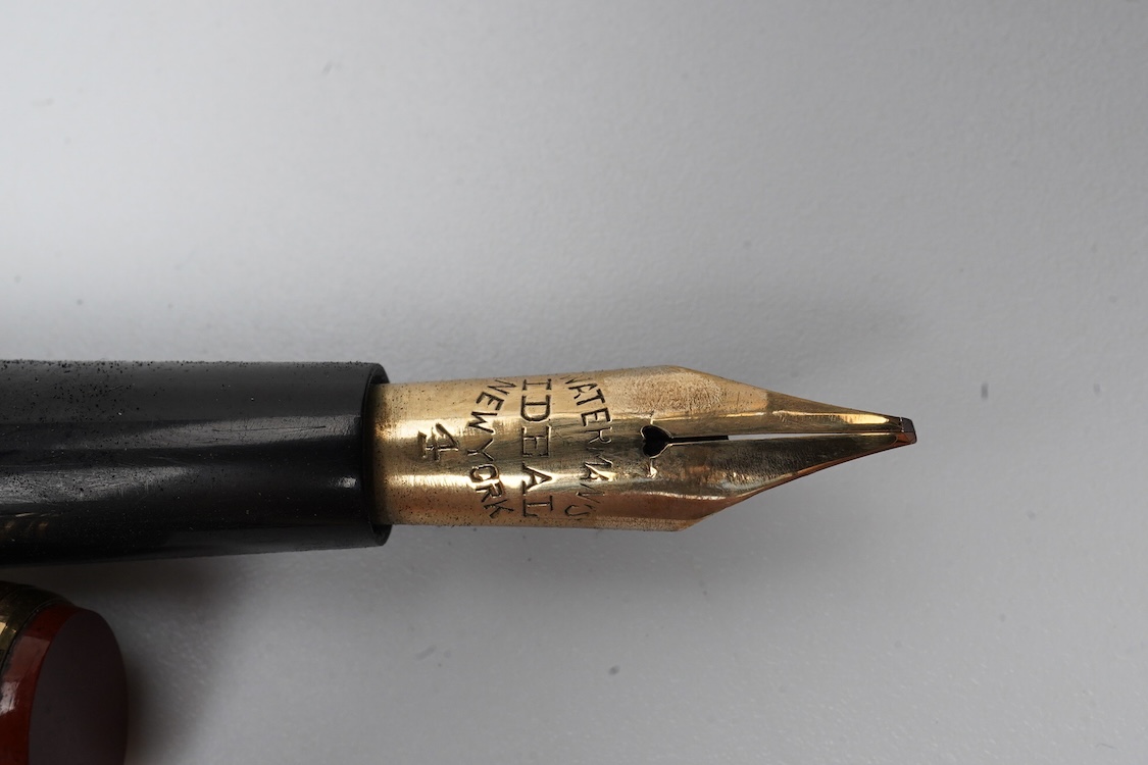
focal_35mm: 45
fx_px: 1435
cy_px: 382
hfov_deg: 43.6
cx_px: 574
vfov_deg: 29.9
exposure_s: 1/100
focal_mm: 30
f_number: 18
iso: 1000
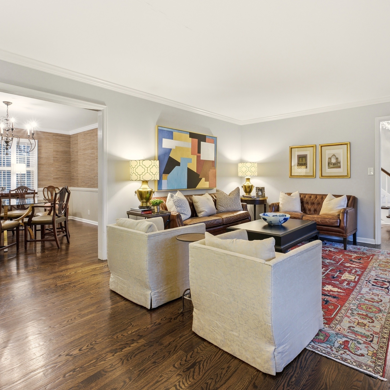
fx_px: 255
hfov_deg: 74.8
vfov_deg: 74.8
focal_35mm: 20
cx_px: 196
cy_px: 187
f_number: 9
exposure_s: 1/40
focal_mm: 10
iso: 400
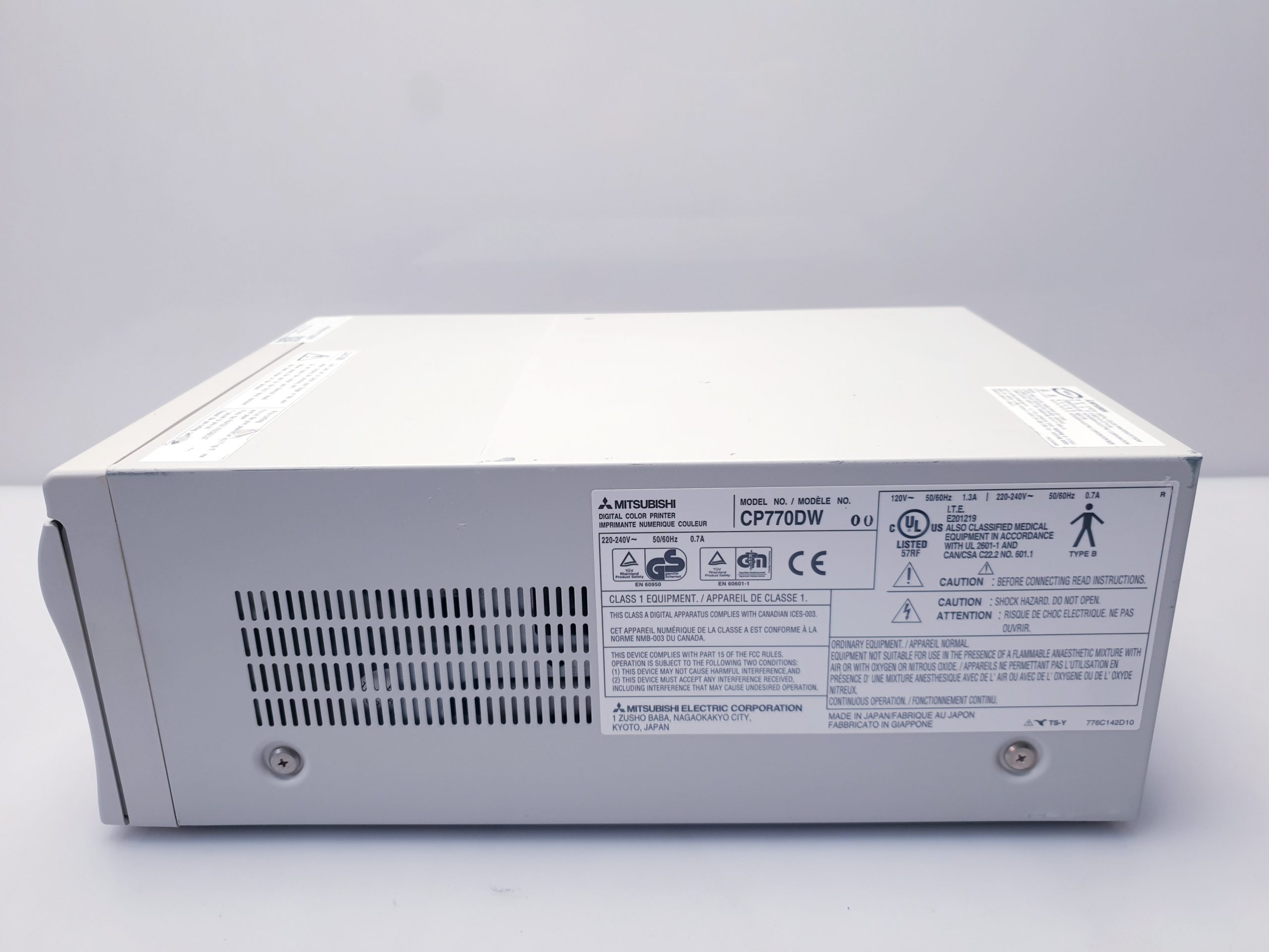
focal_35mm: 26
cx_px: 634
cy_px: 476
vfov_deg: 53.1
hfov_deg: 67.3
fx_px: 953
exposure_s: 1/100
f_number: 1.5
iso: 64
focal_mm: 4.3
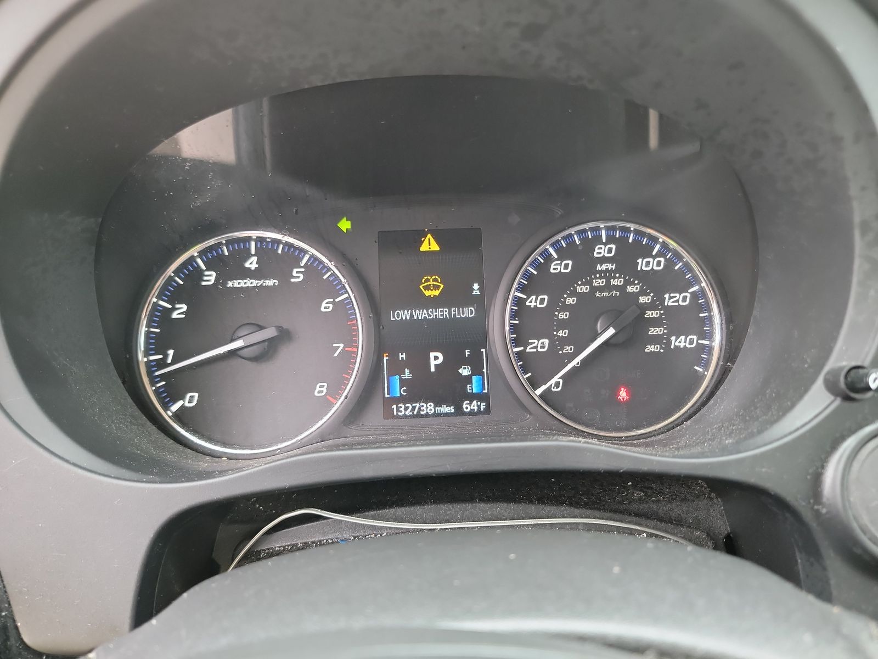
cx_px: 439
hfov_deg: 71.6
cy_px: 330
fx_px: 609
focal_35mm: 24
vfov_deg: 56.8
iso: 596
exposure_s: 1/59
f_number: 1.8
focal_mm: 6.7
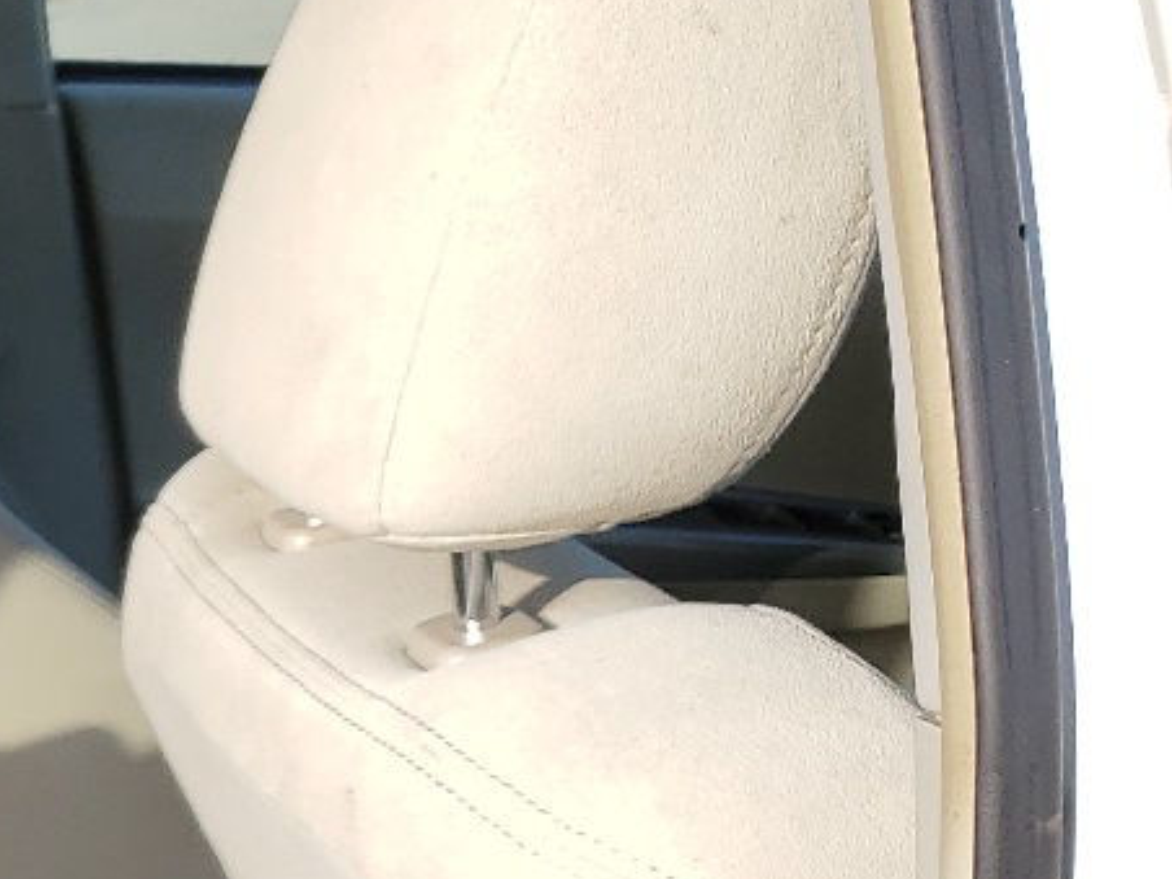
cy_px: 1146
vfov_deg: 15.3
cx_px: -900
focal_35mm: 92
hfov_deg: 17.5
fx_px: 3115
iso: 50
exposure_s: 1/909
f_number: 1.5
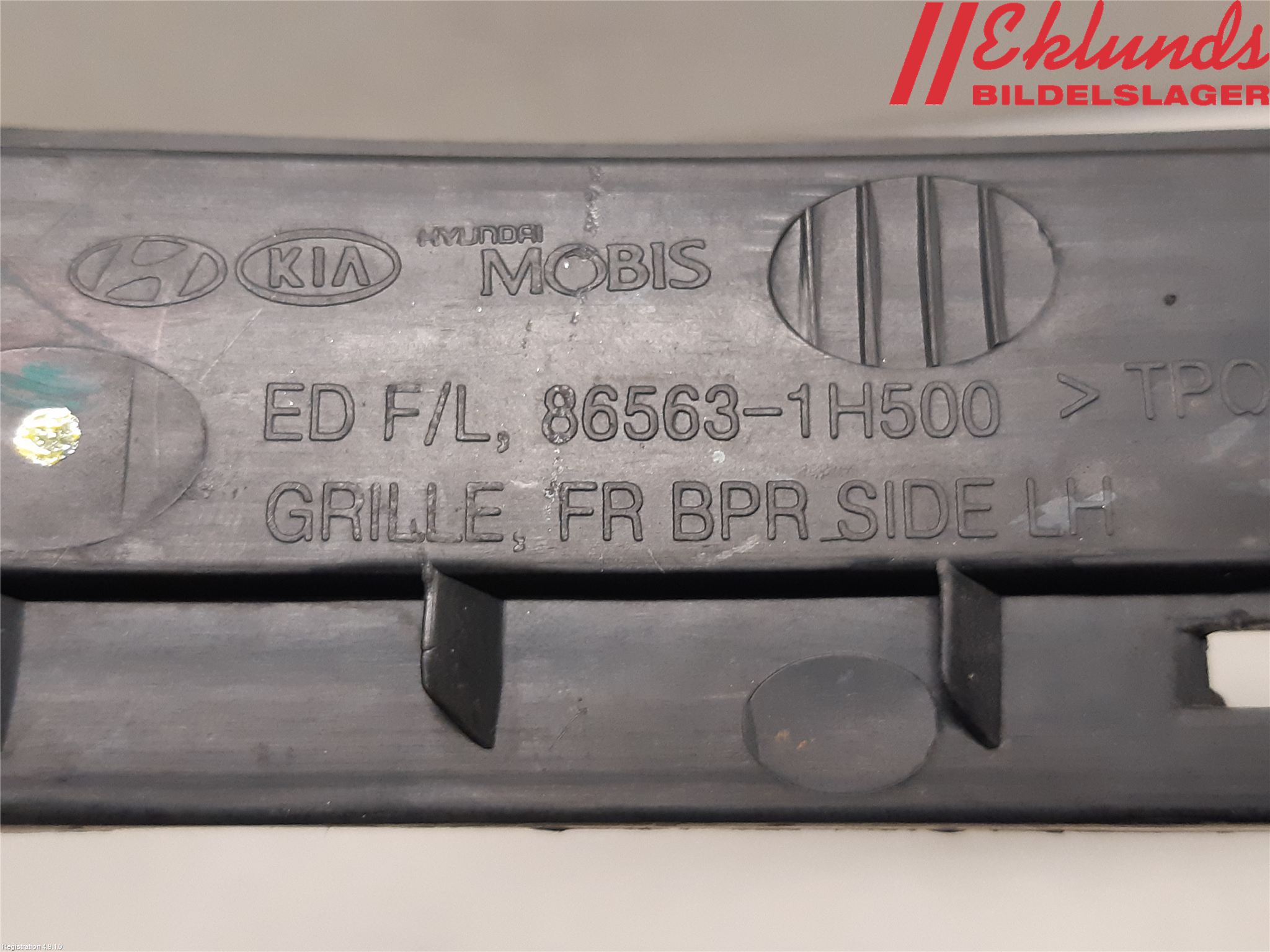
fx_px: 954
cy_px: 476
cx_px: 635
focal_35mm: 26
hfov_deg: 67.3
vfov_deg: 53.1
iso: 250
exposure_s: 1/50
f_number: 1.7
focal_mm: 3.93
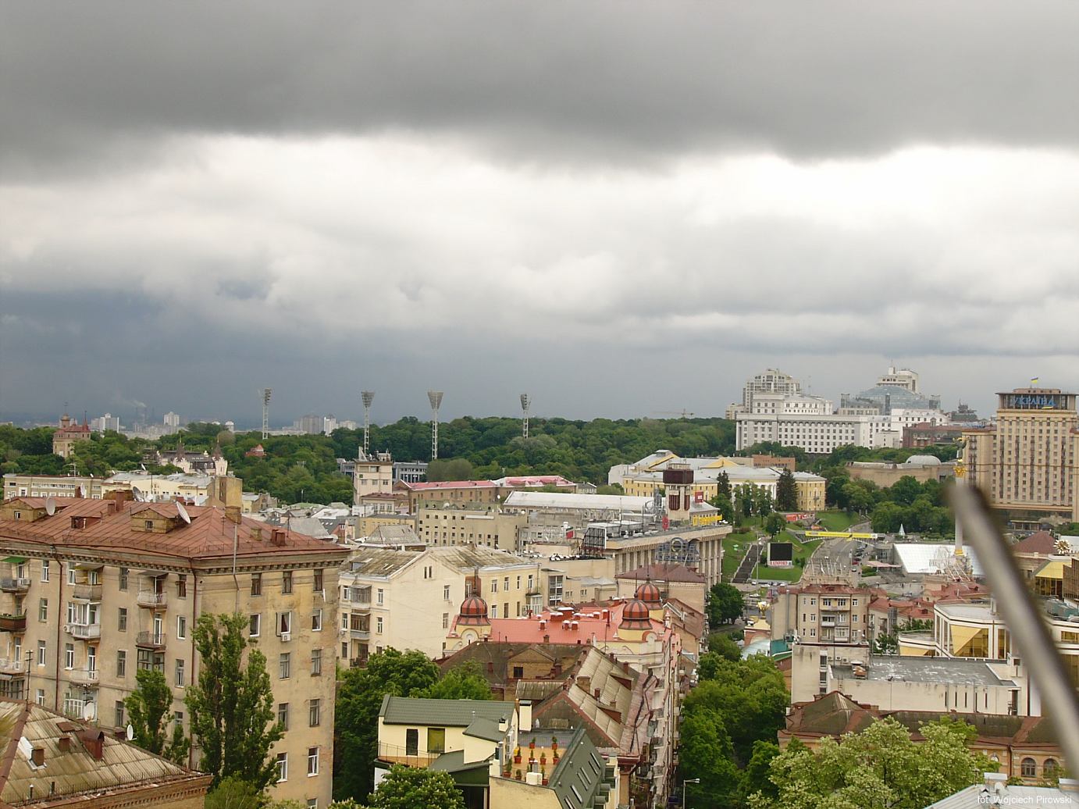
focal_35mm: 61
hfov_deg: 31.7
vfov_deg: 24.0
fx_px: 1901
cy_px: 404
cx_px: 540
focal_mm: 10.2
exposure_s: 1/125
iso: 50
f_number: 6.5
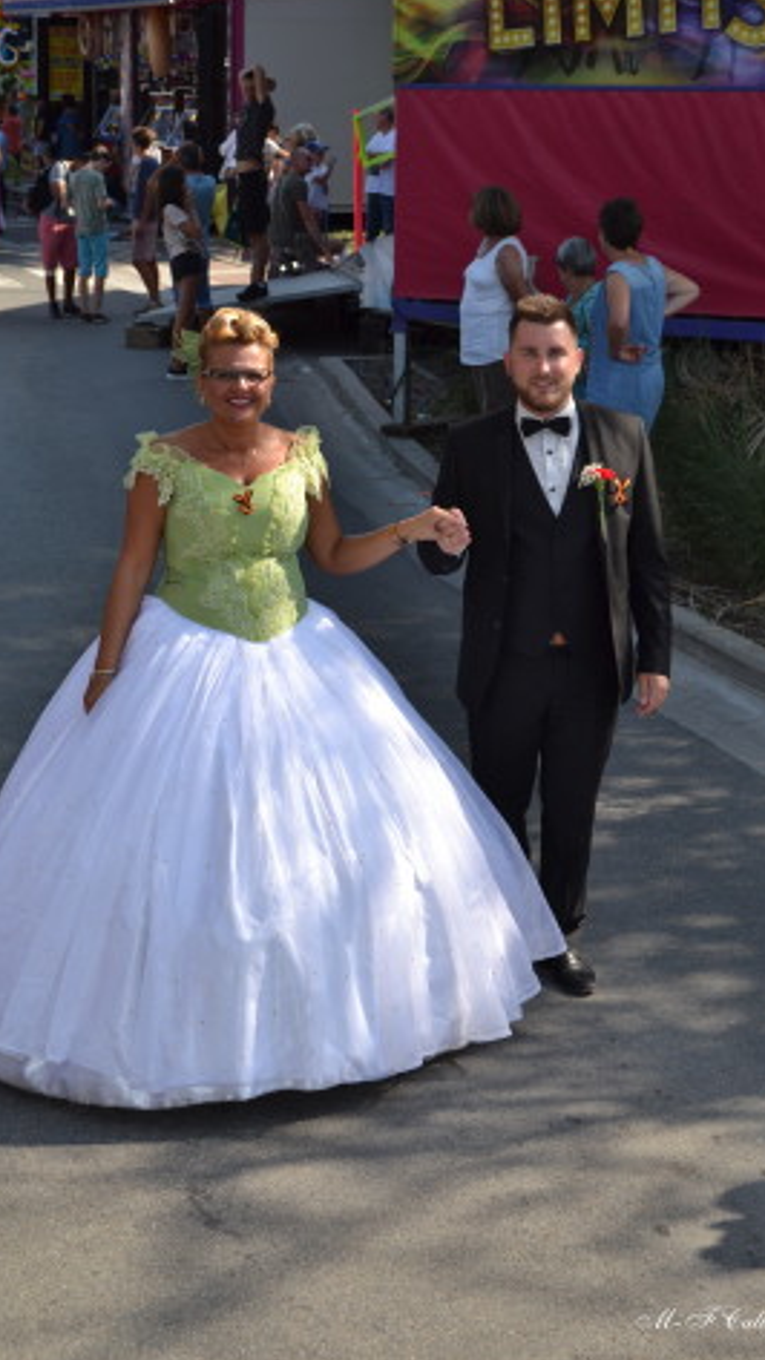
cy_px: 676
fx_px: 2417
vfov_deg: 31.4
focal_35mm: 67
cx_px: 342
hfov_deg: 18.0
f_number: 9
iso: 100
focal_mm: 42
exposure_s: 1/200
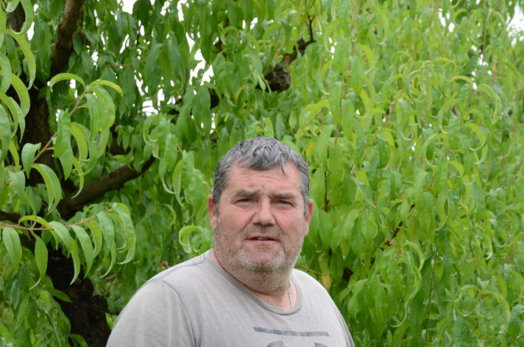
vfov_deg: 16.5
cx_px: 226
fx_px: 1191
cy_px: 220
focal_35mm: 82
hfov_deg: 24.8
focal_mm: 38
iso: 250
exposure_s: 1/320
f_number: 5
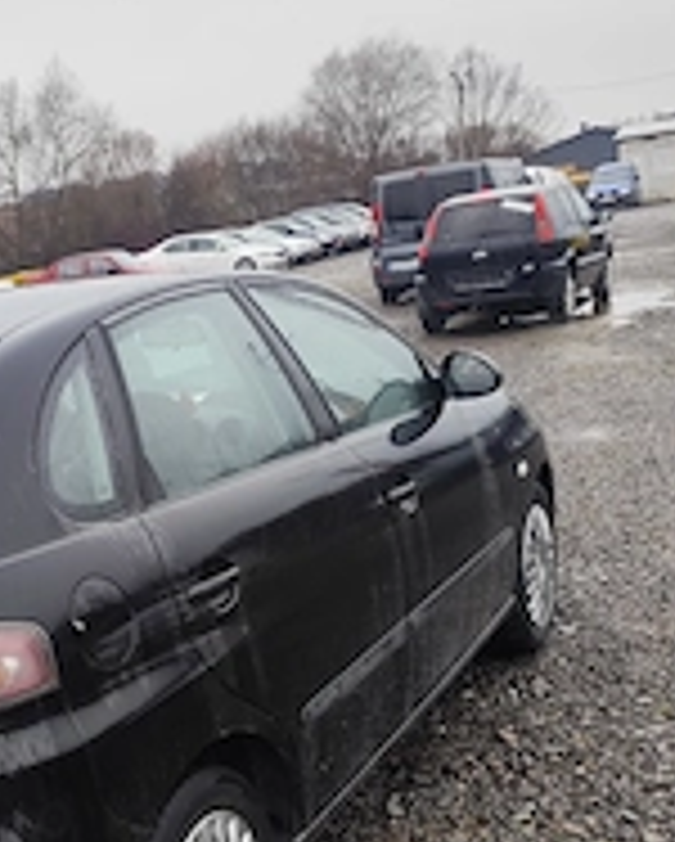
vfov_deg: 37.7
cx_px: 86
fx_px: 1197
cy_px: 635
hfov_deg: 30.3
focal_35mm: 48
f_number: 1.65
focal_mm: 6.19
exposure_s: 1/162
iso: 50
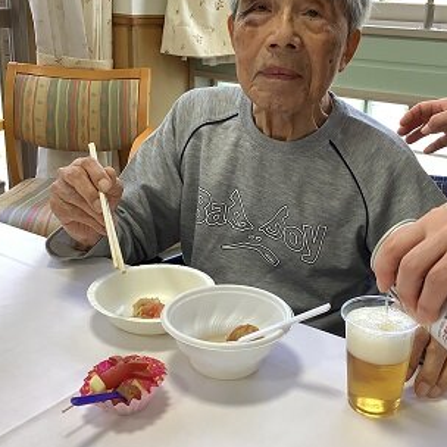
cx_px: 273
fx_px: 657
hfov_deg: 37.4
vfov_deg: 37.5
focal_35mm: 45
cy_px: 192
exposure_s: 1/60
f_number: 2.4
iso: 64
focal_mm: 3.3
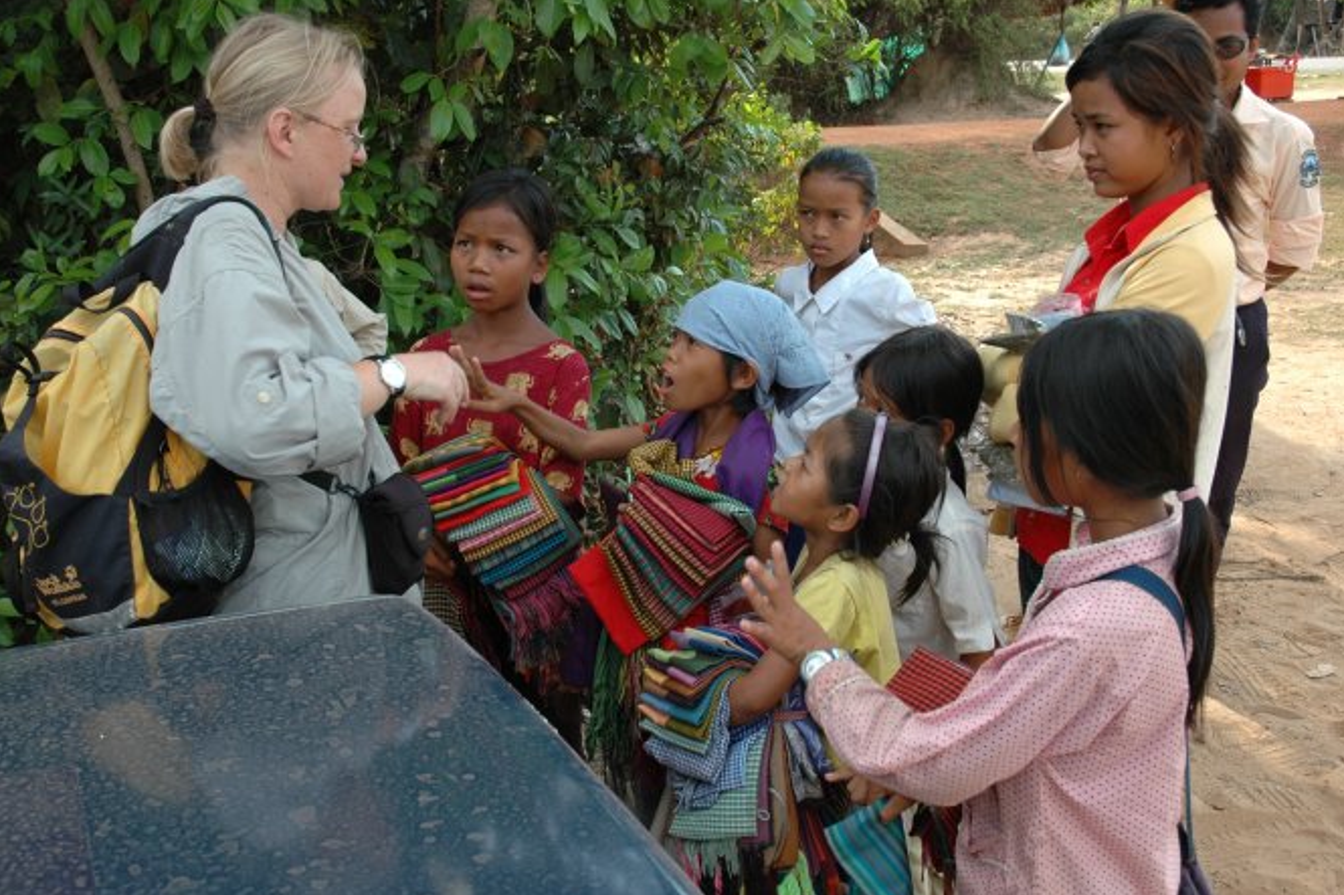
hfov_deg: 49.5
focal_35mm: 39
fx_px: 1456
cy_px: 467
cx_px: 629
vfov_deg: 34.2
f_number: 6.3
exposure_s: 1/160
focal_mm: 24
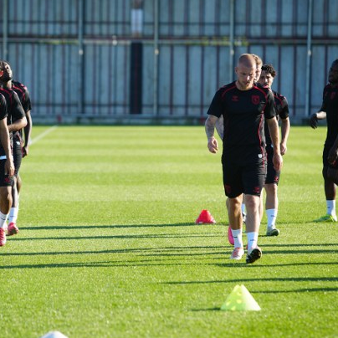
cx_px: 125
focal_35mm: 269
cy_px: 165
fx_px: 2972
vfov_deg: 6.5
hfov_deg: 6.5
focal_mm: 200
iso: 100
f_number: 7.1
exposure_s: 1/320
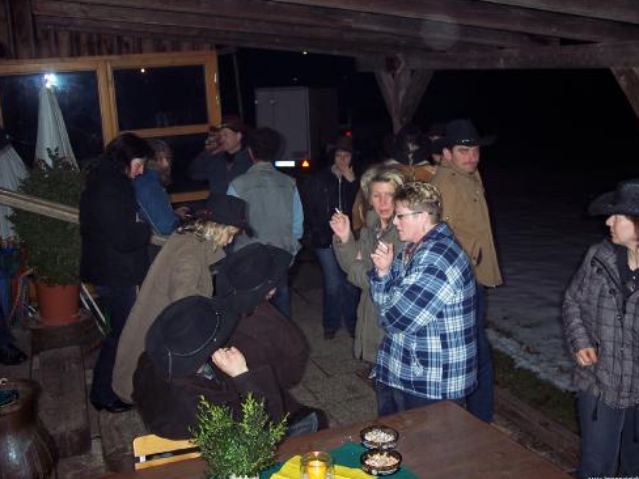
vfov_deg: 36.0
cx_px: 323
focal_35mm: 40
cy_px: 238
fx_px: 738
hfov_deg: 46.8
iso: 100
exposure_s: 1/60
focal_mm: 8
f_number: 2.8
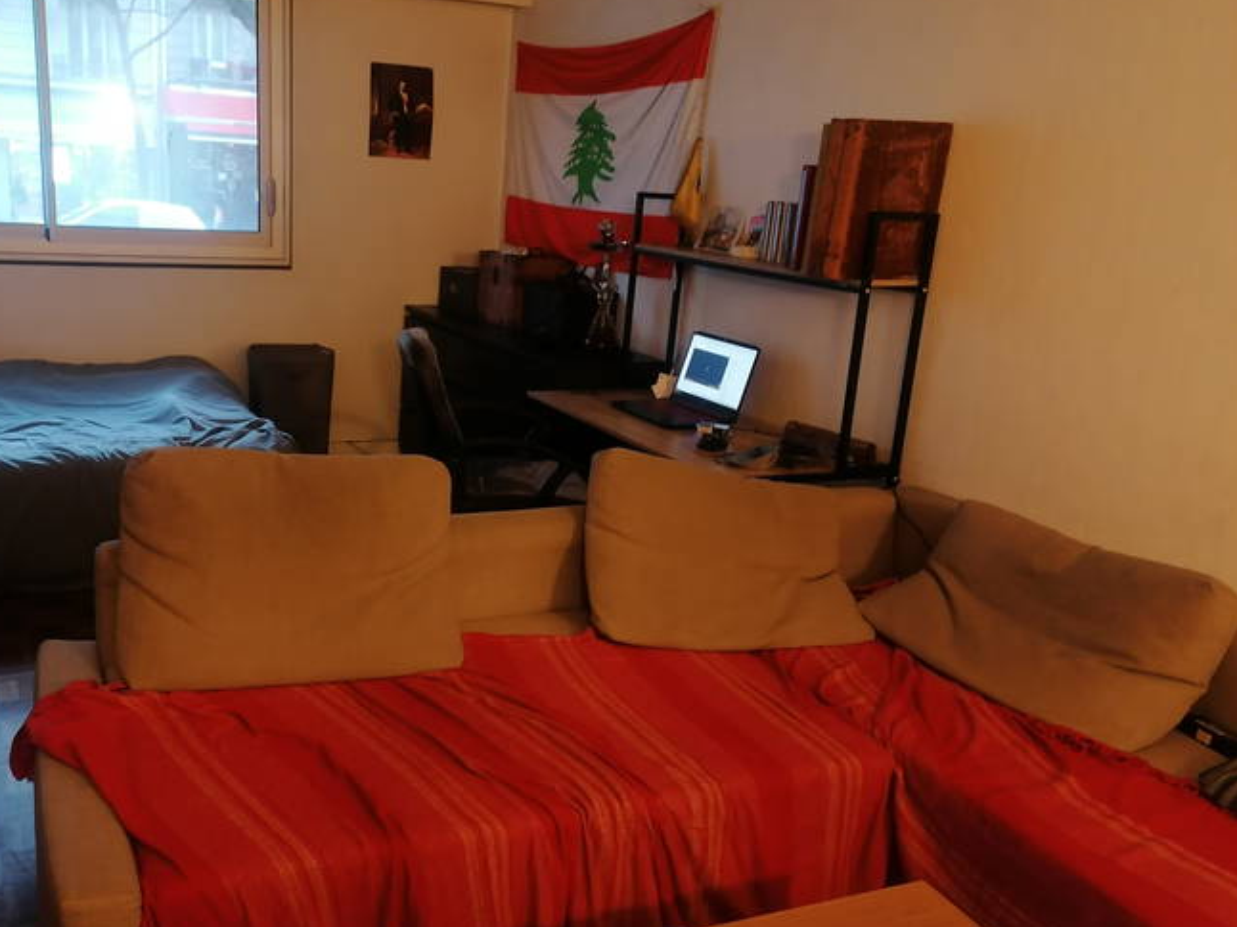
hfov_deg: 54.9
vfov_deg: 42.9
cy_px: 477
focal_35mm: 33
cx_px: 484
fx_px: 1179
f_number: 1.8
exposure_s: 1/25
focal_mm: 4.75
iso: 500
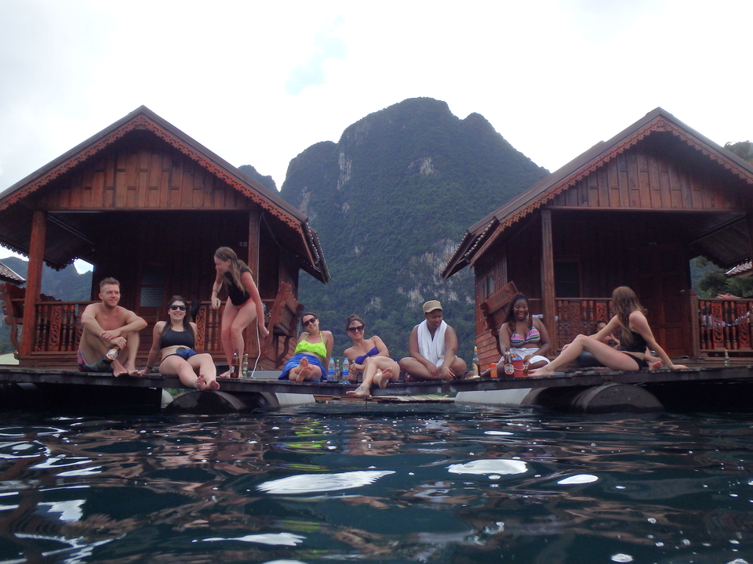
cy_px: 282
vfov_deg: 49.7
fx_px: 609
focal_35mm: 28
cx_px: 376
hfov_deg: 63.4
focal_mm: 5
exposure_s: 1/80
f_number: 11
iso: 125
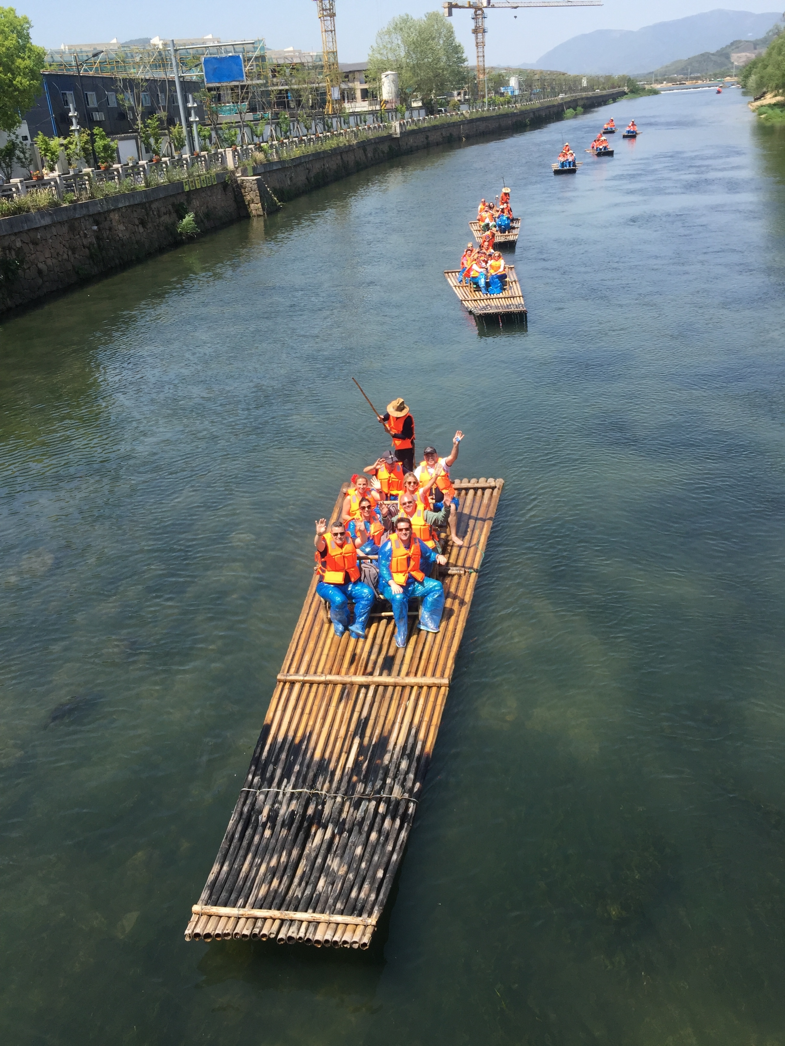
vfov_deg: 61.7
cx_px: 392
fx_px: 877
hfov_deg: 48.2
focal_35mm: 29
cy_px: 523
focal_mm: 4.15
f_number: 2.2
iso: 32
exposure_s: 1/1199
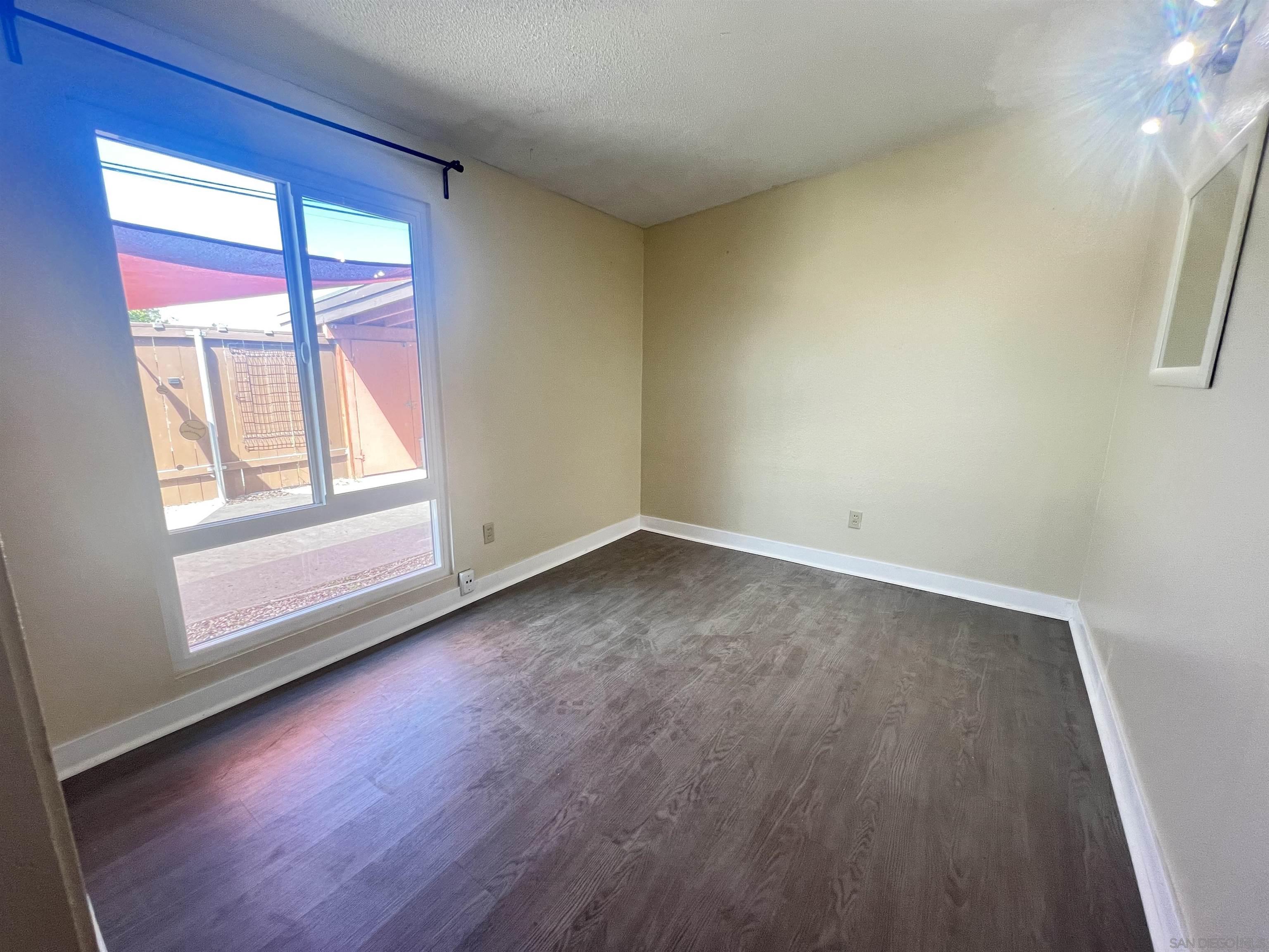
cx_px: 634
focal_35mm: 13
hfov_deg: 106.2
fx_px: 477
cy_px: 476
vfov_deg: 89.9
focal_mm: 1.57
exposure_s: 1/60
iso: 125
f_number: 1.8
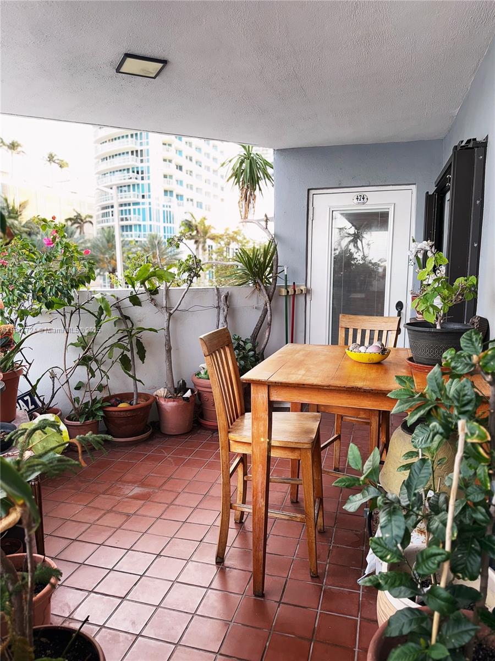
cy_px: 330
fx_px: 458
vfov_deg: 71.6
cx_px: 248
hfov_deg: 56.8
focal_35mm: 24
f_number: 1.78
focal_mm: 6.76
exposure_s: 1/49
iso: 100
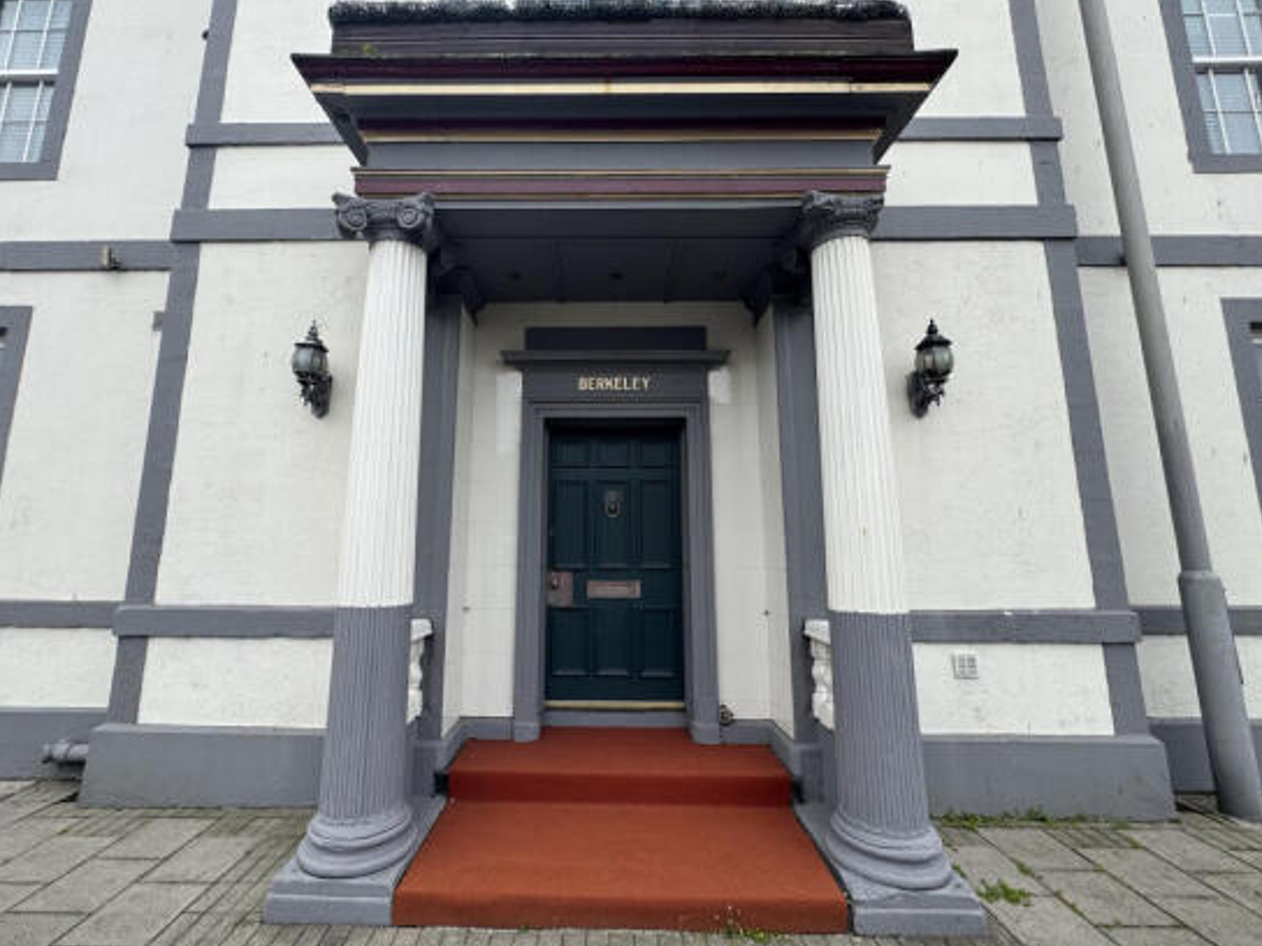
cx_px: 597
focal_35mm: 15
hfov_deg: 98.1
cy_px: 467
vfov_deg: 81.7
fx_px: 547
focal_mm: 2.22
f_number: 2.2
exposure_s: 1/734
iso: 50
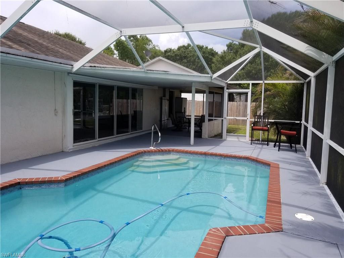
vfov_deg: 53.1
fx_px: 258
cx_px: 172
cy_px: 129
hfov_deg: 67.3
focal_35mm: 26
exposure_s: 1/1180
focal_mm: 4.25
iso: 50
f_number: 1.7
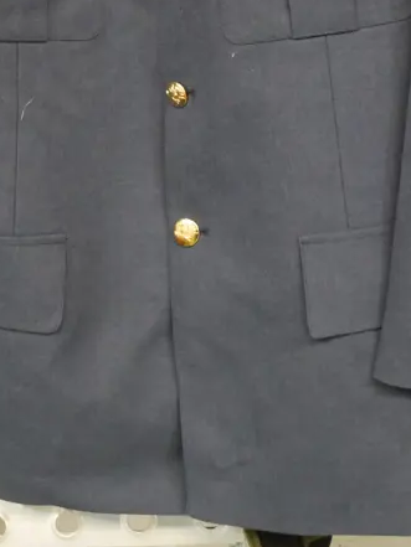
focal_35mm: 65
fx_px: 1029
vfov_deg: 27.5
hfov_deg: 22.6
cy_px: -42
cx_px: 165
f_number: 3.5
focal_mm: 14
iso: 1600
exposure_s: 1/60
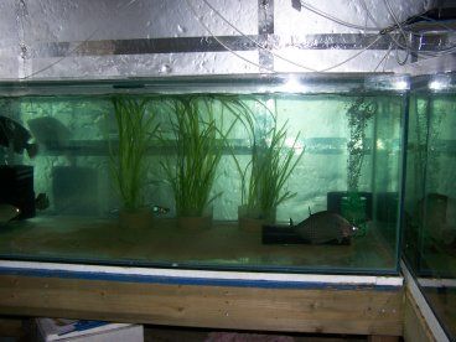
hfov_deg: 49.0
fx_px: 501
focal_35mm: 38
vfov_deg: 37.7
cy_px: 171
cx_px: 228
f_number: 2.8
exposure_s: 1/60
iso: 80
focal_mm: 6.3
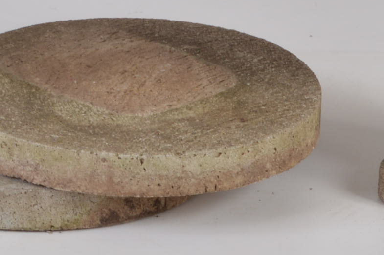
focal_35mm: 276
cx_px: 94
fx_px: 2941
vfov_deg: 4.9
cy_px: -101
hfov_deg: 7.5
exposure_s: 1/125
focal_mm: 48
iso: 100
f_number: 18
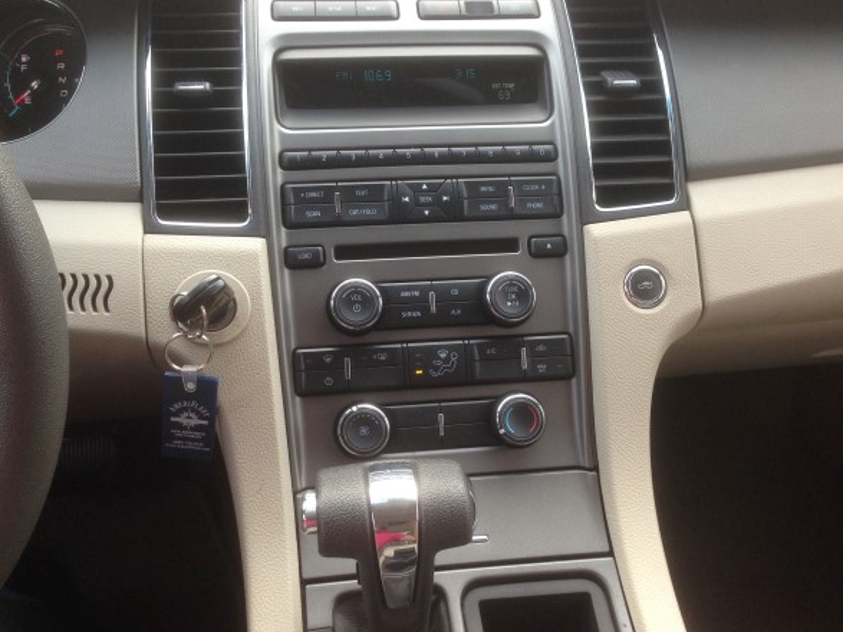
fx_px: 877
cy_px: 319
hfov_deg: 51.4
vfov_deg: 39.6
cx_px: 437
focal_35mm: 36
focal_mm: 4.12
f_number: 2.4
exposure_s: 1/120
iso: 80
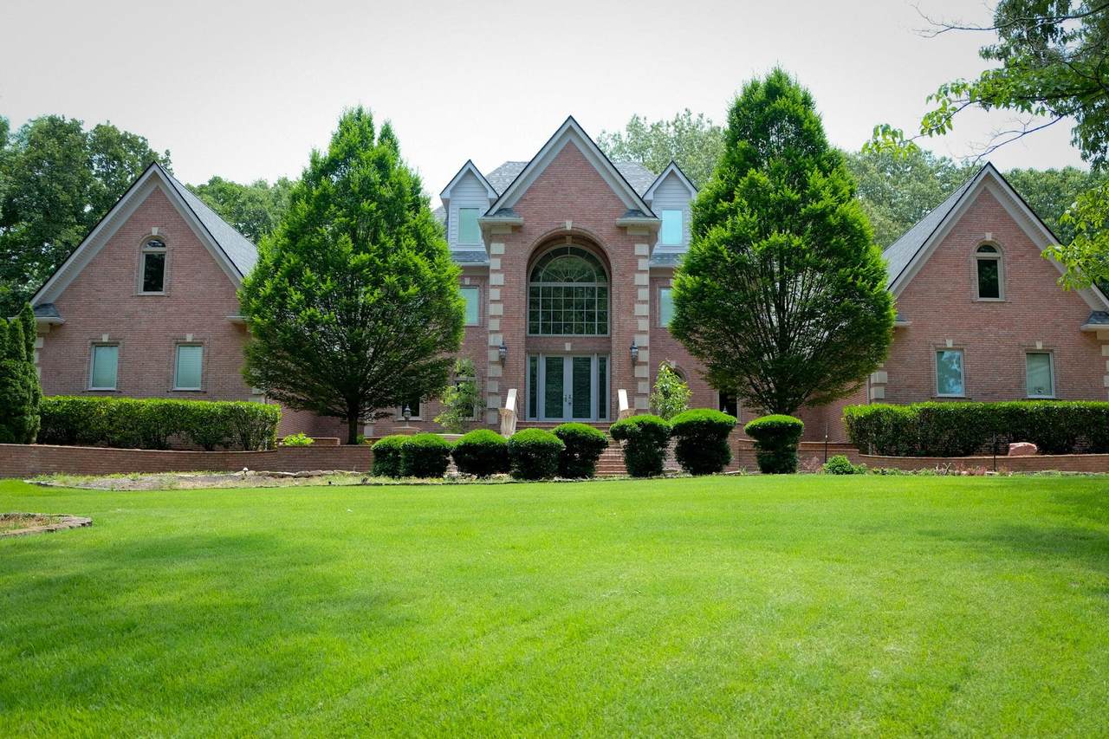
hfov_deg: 58.7
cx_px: 554
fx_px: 986
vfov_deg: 41.1
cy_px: 370
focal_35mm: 32
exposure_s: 1/500
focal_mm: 21.4
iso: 200
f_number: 3.2
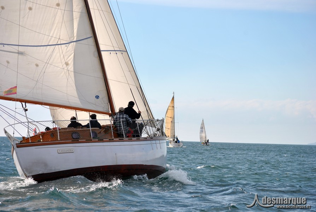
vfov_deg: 10.2
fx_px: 1187
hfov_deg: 15.2
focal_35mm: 135
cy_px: 106
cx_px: 158
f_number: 6.3
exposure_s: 1/640
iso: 100
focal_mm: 90
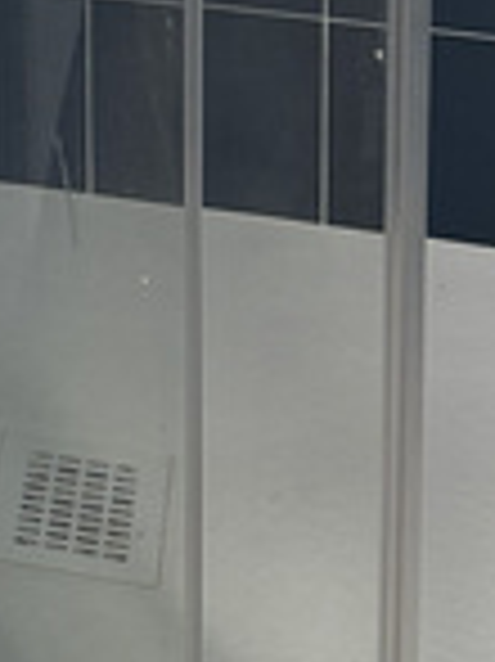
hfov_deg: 10.4
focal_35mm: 136
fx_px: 2597
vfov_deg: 11.6
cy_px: -986
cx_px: -338
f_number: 1.6
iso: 50
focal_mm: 5.96
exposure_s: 1/100
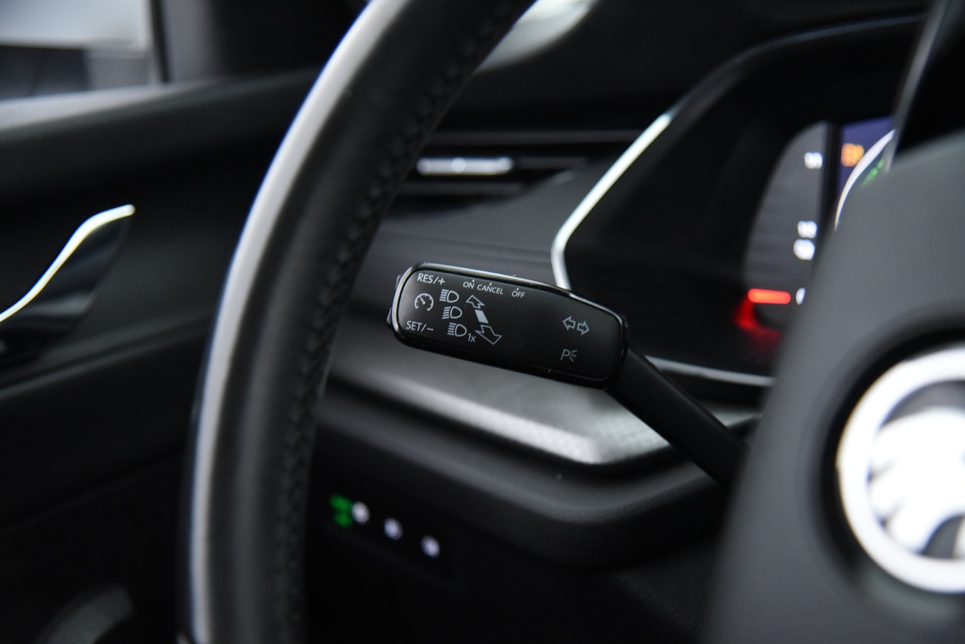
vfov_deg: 23.4
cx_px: 482
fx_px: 1555
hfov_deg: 34.5
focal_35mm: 58
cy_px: 322
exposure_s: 1/20
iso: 4000
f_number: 4
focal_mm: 58
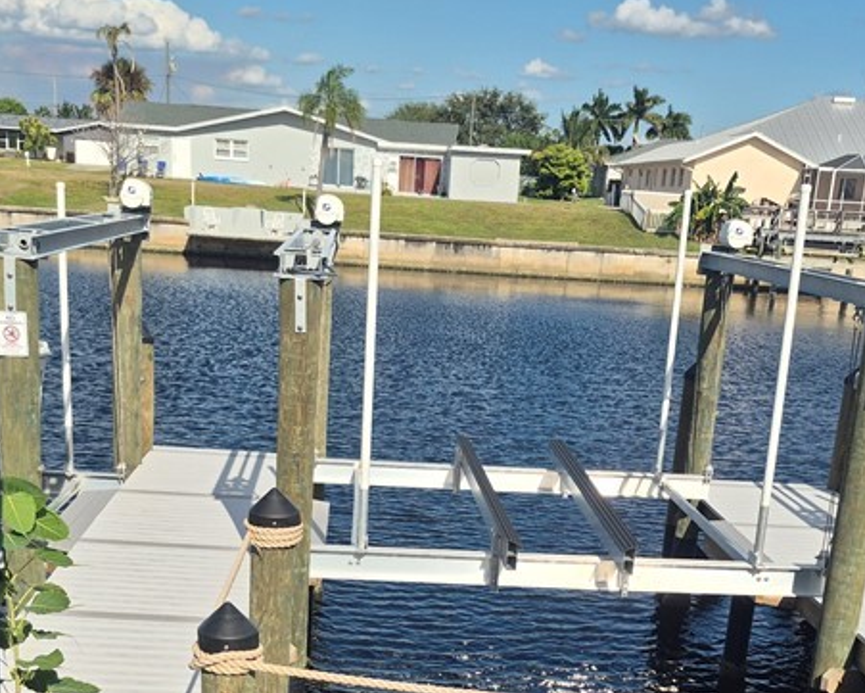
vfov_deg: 28.1
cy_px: 672
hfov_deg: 36.6
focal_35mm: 51
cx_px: 414
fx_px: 1306
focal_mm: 5.4
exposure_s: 1/2368
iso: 25
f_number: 1.8
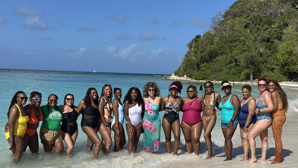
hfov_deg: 39.2
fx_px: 419
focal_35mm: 53
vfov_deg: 22.5
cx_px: 150
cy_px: 111
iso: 100
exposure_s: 1/8197
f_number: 1.78
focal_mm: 6.86
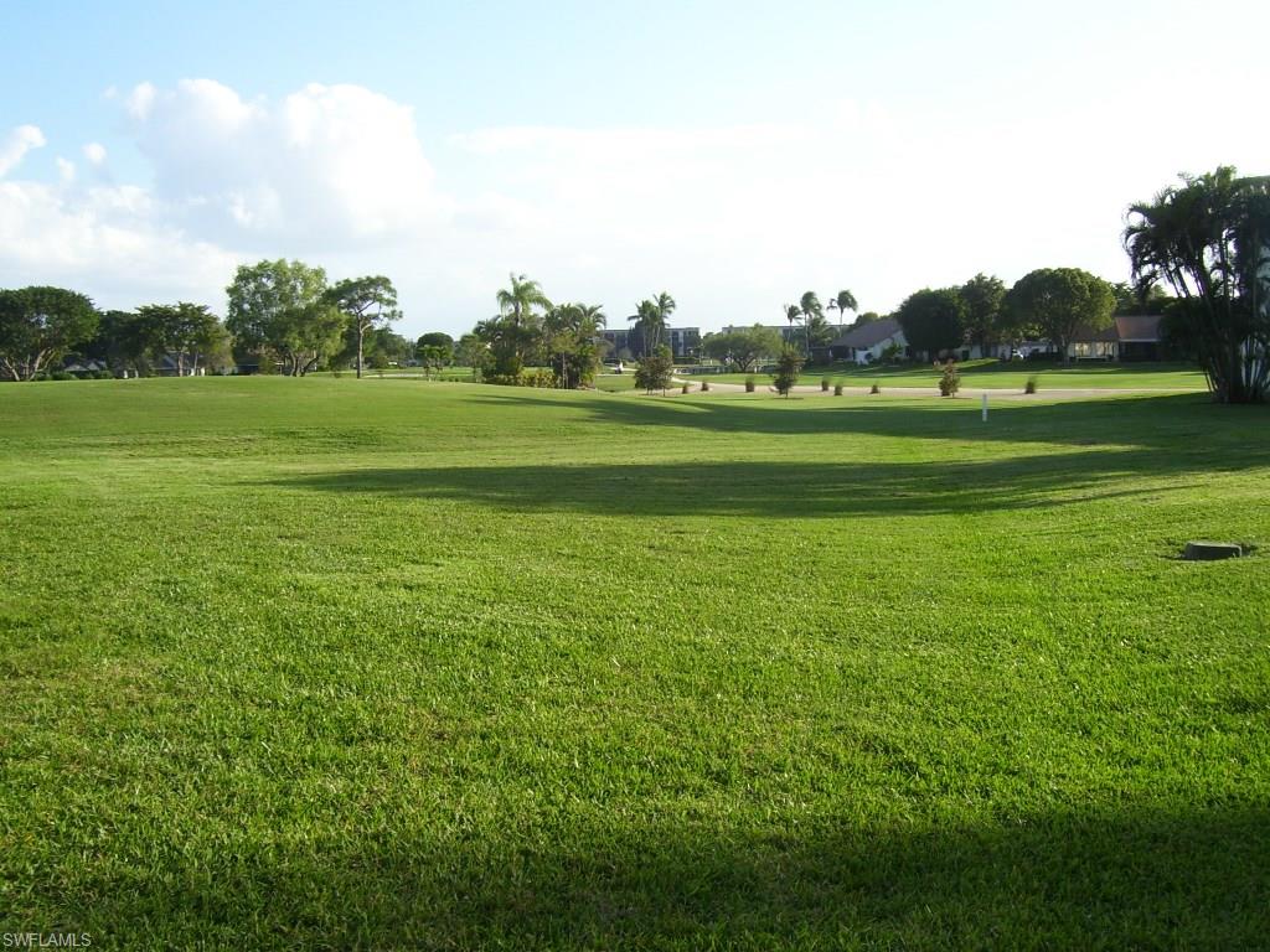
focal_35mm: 36
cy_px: 476
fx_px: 1321
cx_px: 635
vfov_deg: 39.7
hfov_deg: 51.4
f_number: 4.8
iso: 80
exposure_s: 1/250
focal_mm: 6
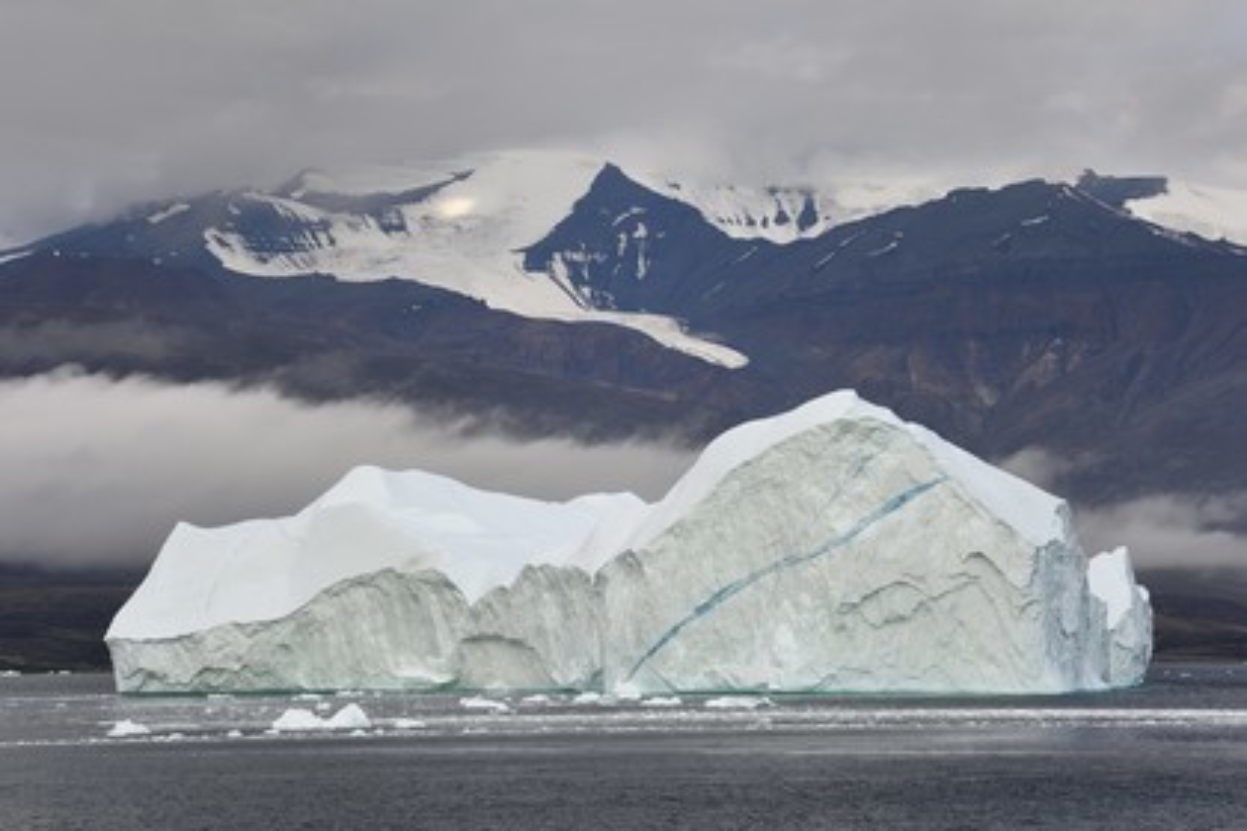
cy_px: 416
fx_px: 4156
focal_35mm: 120
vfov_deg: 11.4
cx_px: 624
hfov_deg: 17.1
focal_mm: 120
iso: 400
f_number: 11
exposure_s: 1/250
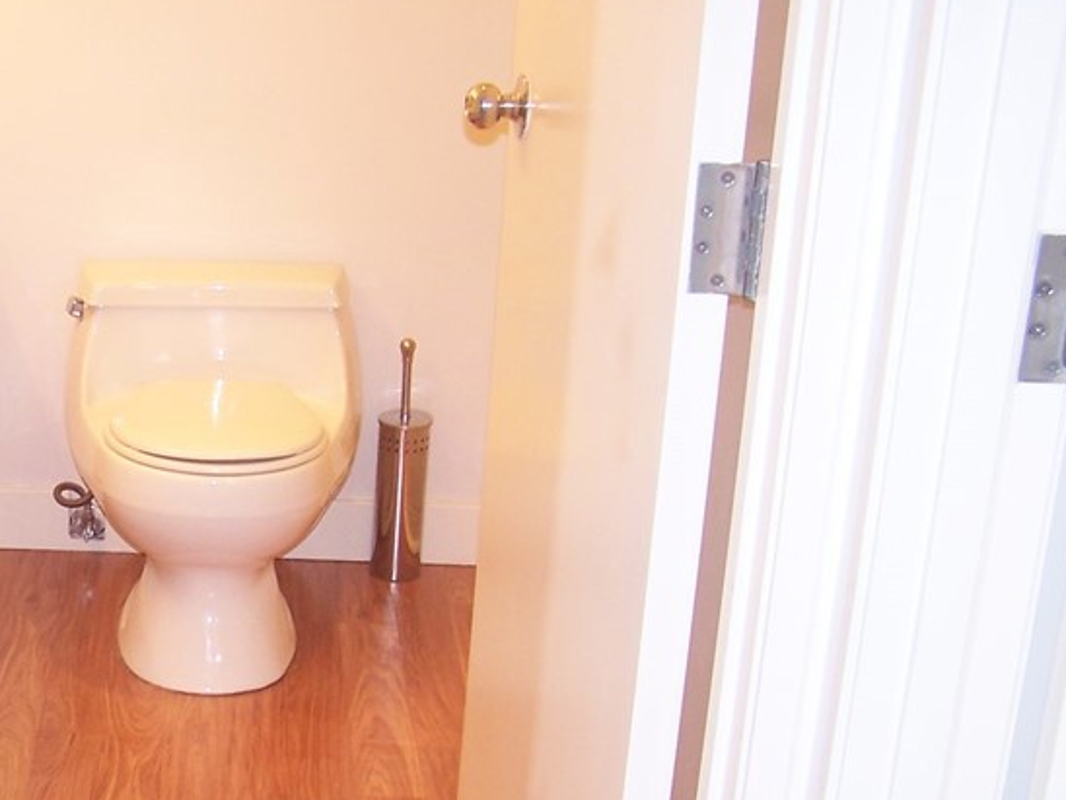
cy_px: 600
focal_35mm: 71
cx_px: 109
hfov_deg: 26.5
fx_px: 2186
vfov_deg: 20.6
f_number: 2.8
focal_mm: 6.3
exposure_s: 1/60
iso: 140
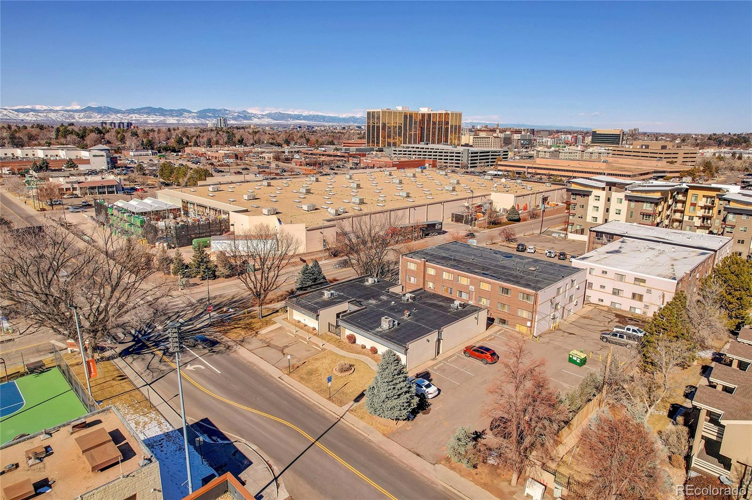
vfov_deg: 57.2
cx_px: 376
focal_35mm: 22
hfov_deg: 78.6
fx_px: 459
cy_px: 250
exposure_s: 1/160
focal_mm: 8.4
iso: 100
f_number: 2.8
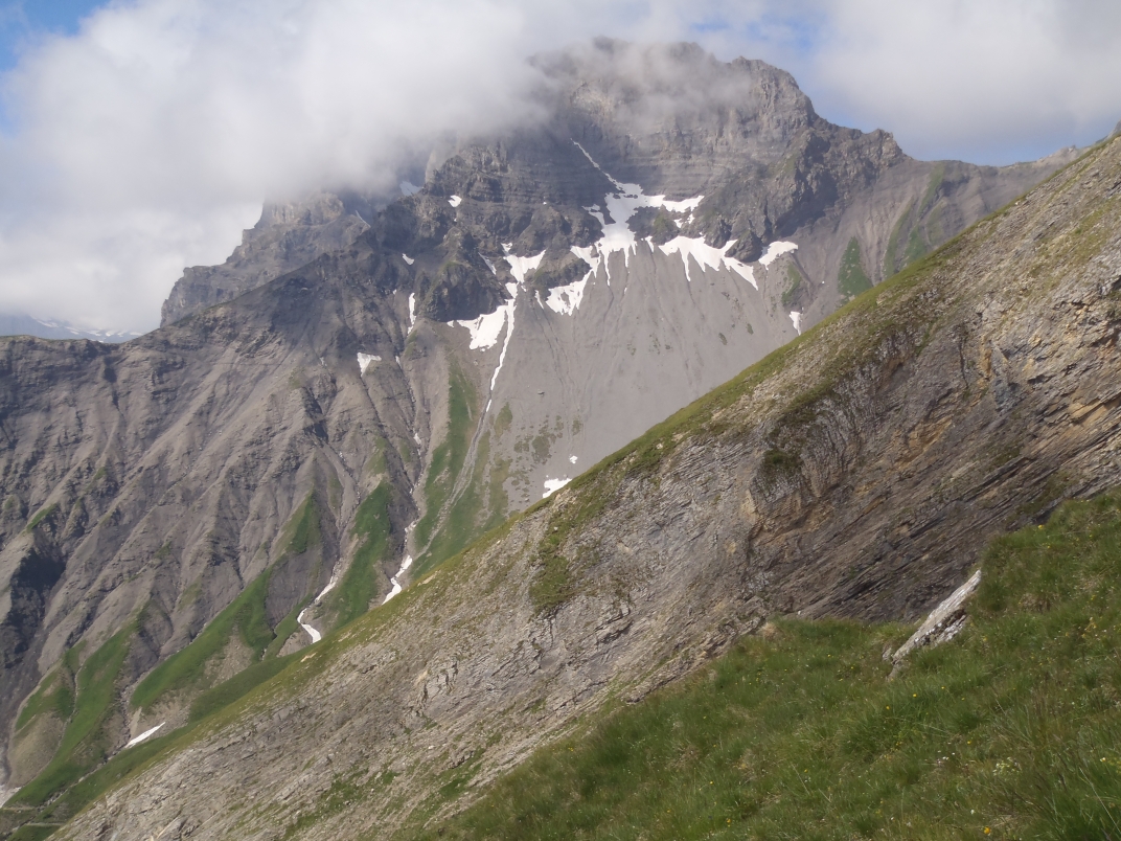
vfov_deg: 29.7
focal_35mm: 49
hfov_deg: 38.9
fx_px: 1587
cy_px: 420
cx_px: 560
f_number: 5.6
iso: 80
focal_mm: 8.89
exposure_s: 1/400
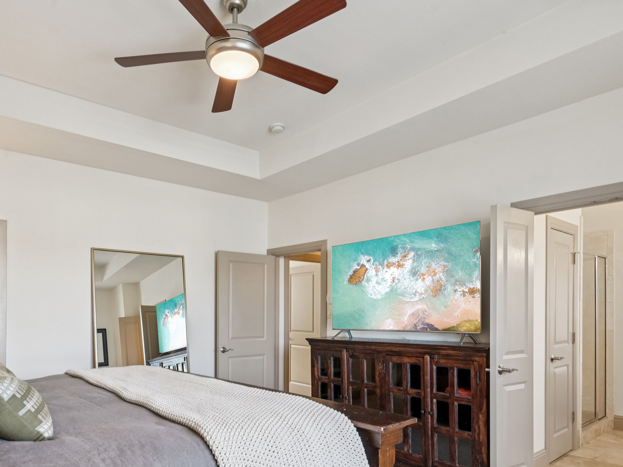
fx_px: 432
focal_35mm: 24
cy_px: 307
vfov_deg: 55.7
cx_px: 248
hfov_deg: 70.8
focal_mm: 16
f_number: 8
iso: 400
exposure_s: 1/13
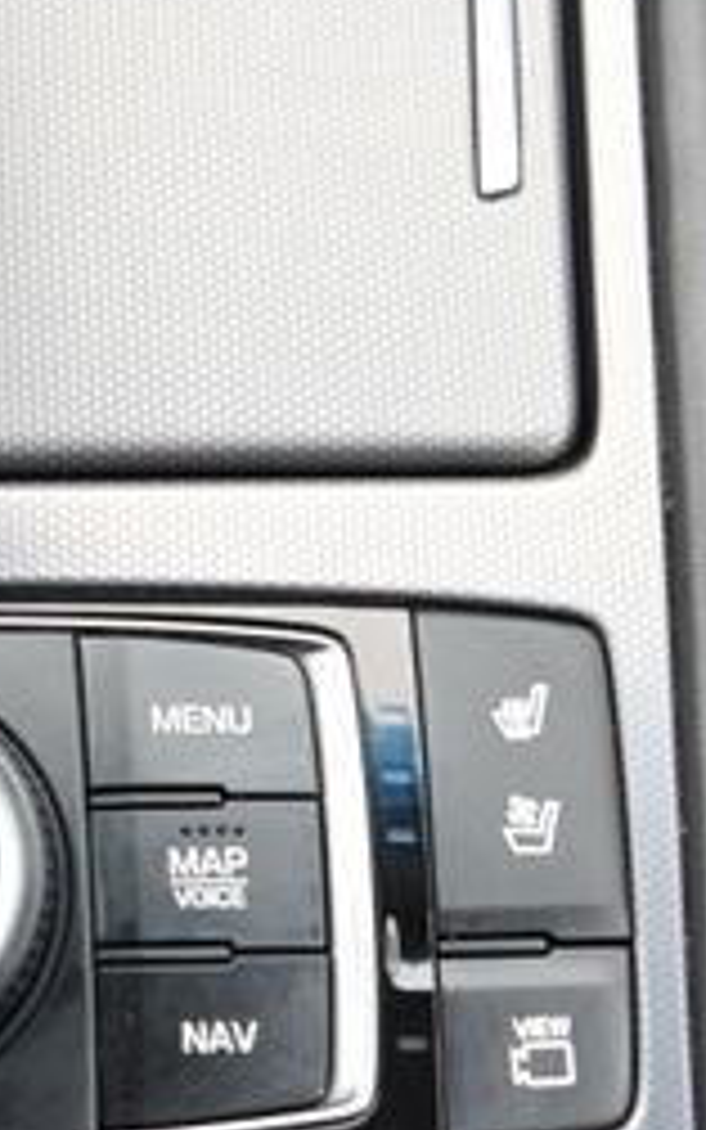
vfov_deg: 20.5
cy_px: 173
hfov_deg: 12.7
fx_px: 3077
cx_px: -216
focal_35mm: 100
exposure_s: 1/60
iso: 200
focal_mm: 24
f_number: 4
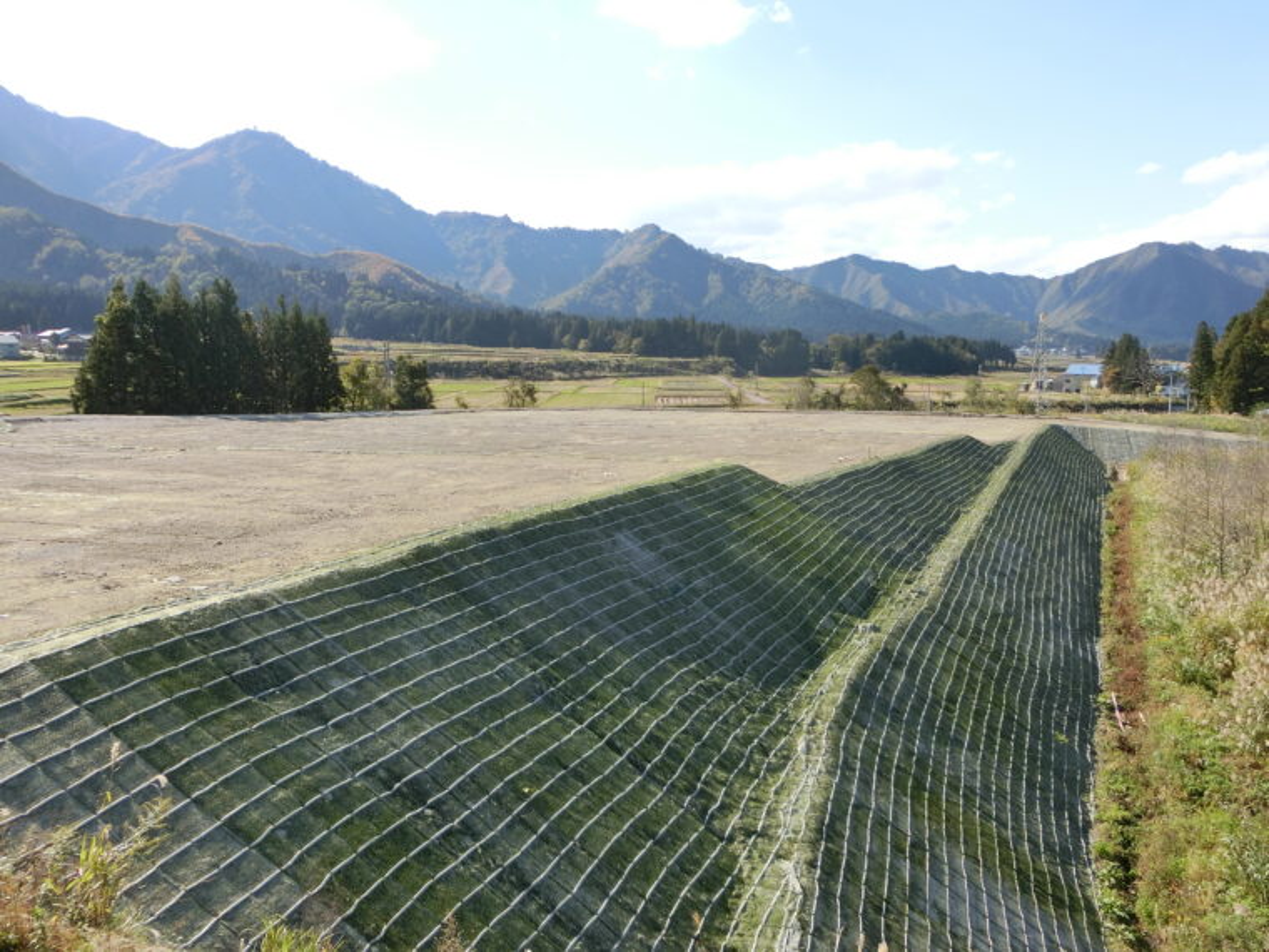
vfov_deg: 48.2
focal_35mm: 29
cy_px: 476
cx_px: 634
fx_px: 1063
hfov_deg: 61.7
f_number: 3.7
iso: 80
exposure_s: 1/500
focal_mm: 5.2
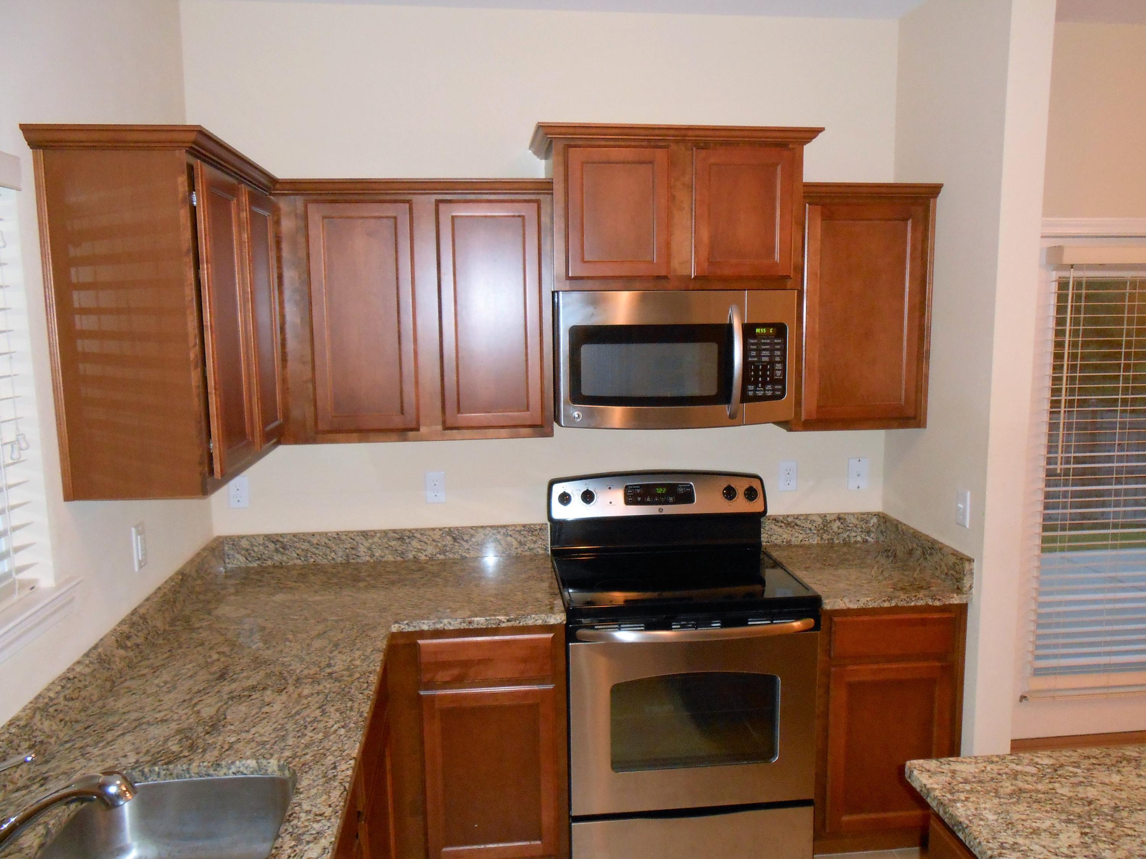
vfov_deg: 53.1
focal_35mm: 26
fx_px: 861
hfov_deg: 67.3
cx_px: 573
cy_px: 430
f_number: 3.5
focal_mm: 4.6
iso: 320
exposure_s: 1/25
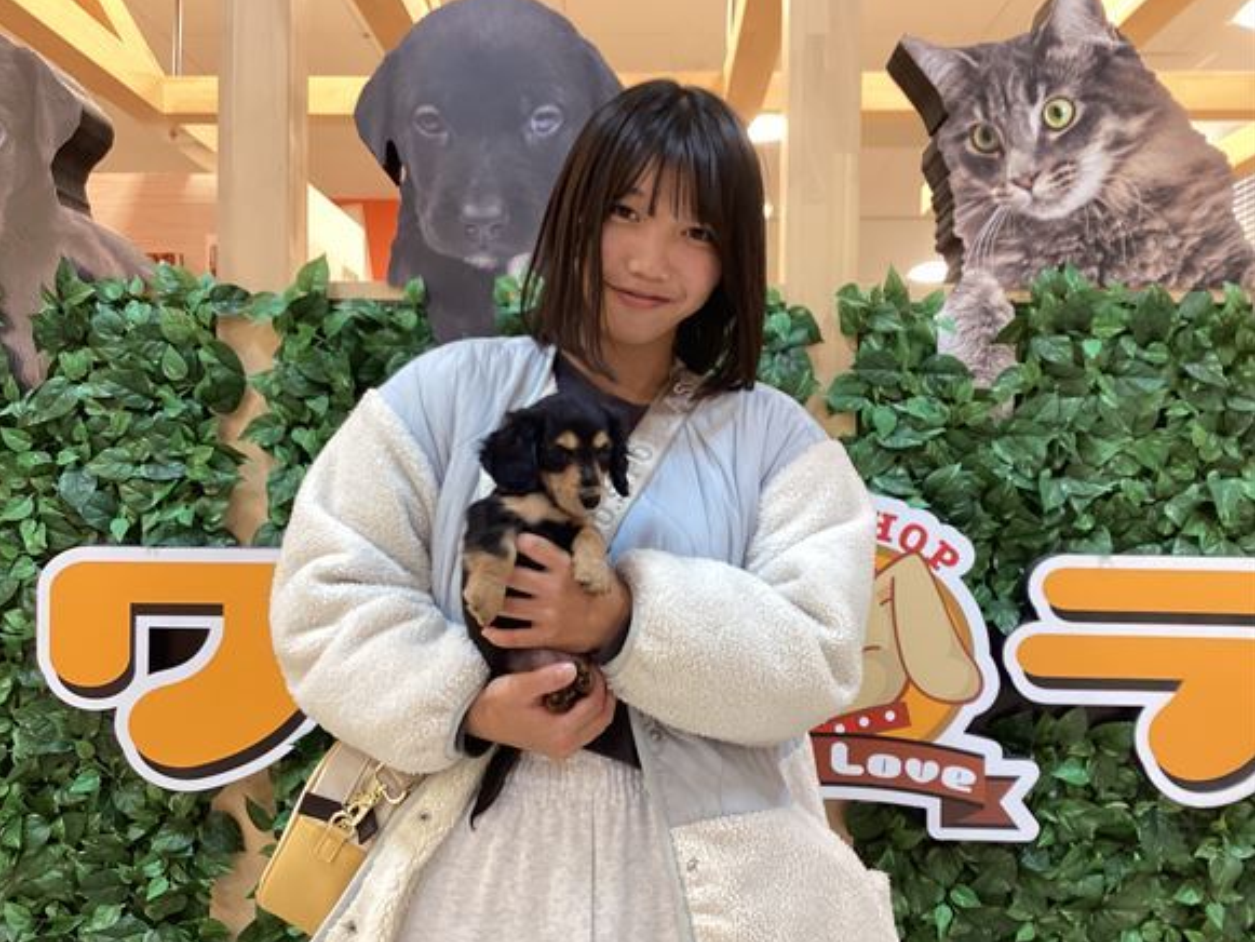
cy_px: 467
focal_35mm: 32
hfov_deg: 56.8
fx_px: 1160
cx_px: 609
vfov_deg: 44.2
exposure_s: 1/50
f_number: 2.4
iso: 80
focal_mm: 3.3
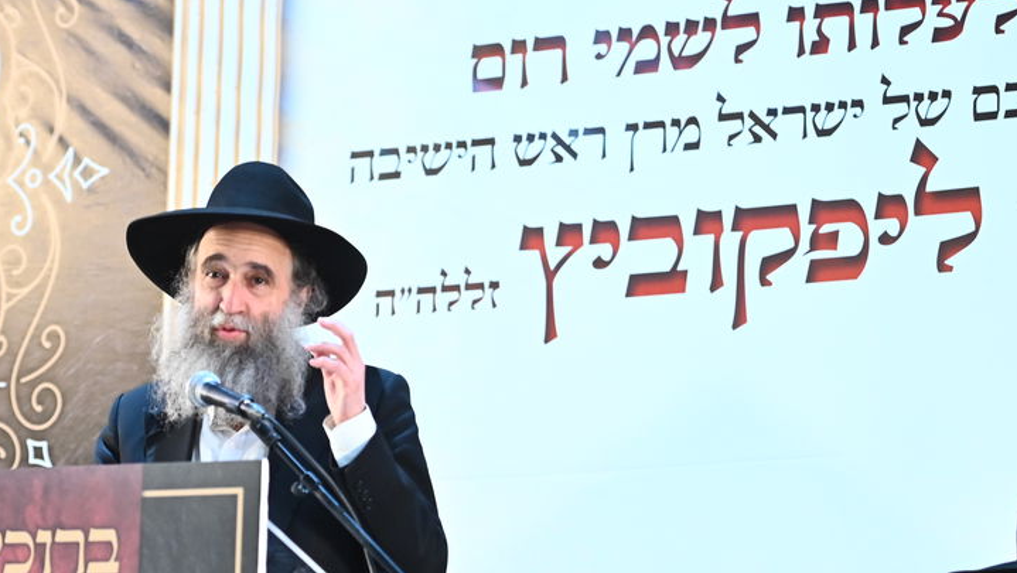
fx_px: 4397
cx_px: 320
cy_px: 451
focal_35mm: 163
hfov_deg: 13.2
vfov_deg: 7.4
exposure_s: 1/100
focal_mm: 80
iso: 3200
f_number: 3.5
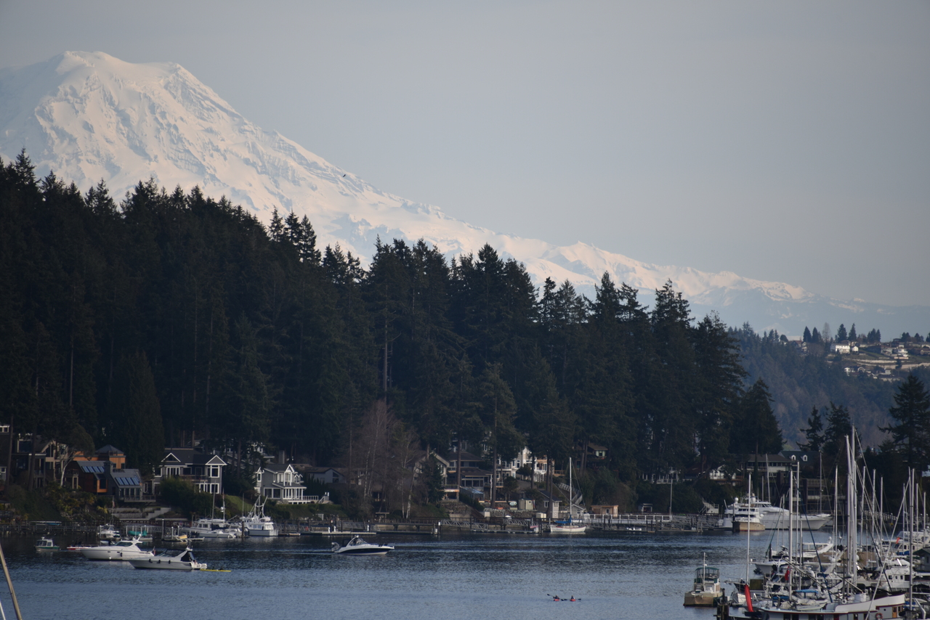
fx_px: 7751
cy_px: 310
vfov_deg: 4.6
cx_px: 465
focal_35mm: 300
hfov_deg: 6.9
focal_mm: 300
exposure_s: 1/640
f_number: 5.6
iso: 160
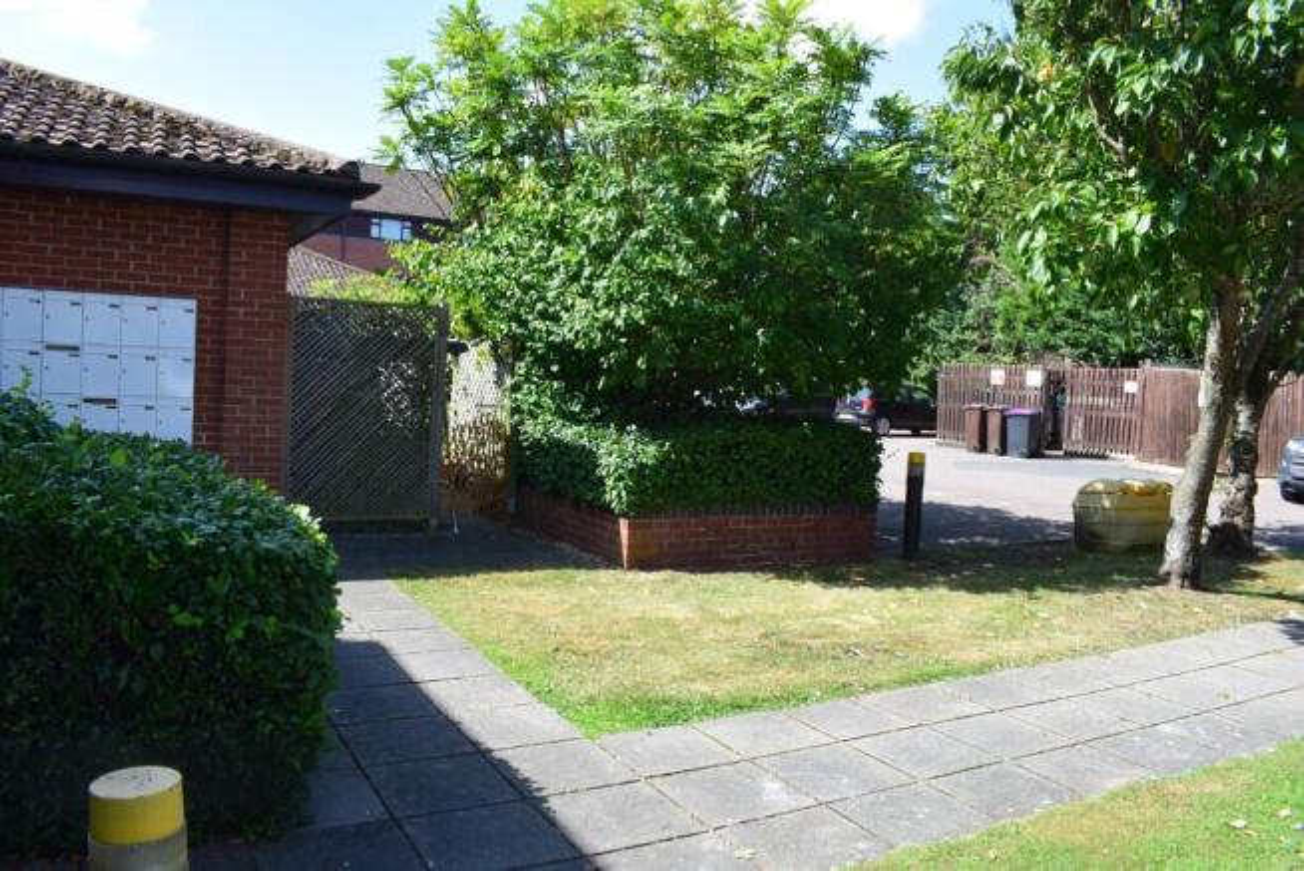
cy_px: 436
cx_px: 652
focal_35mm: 27
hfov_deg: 67.3
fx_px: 979
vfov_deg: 48.0
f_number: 10
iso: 400
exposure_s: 1/250
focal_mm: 18
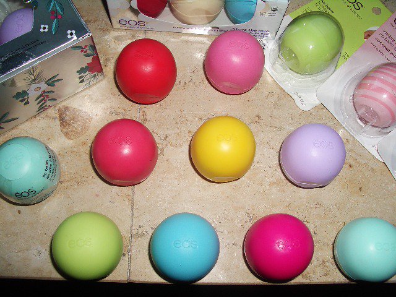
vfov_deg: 40.7
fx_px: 400
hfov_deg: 52.6
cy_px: 148
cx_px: 198
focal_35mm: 35
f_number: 4.3
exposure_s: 1/60
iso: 80
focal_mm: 5.8
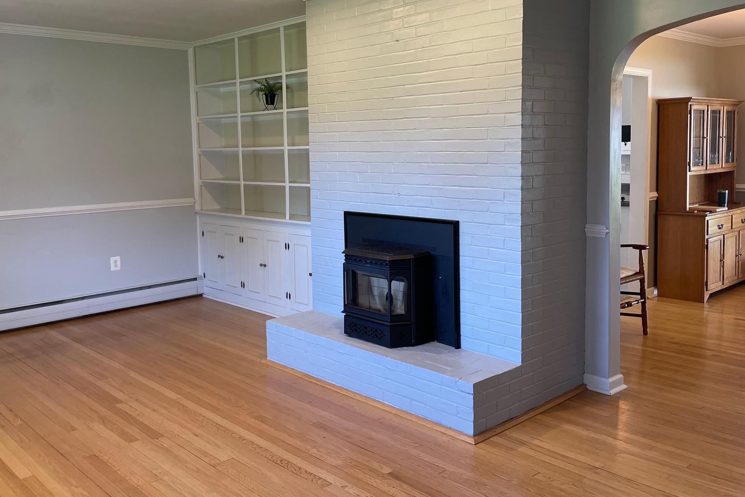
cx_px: 356
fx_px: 683
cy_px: 211
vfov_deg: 39.9
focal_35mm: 33
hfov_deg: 57.2
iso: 100
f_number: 1.6
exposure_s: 1/120
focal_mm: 4.2
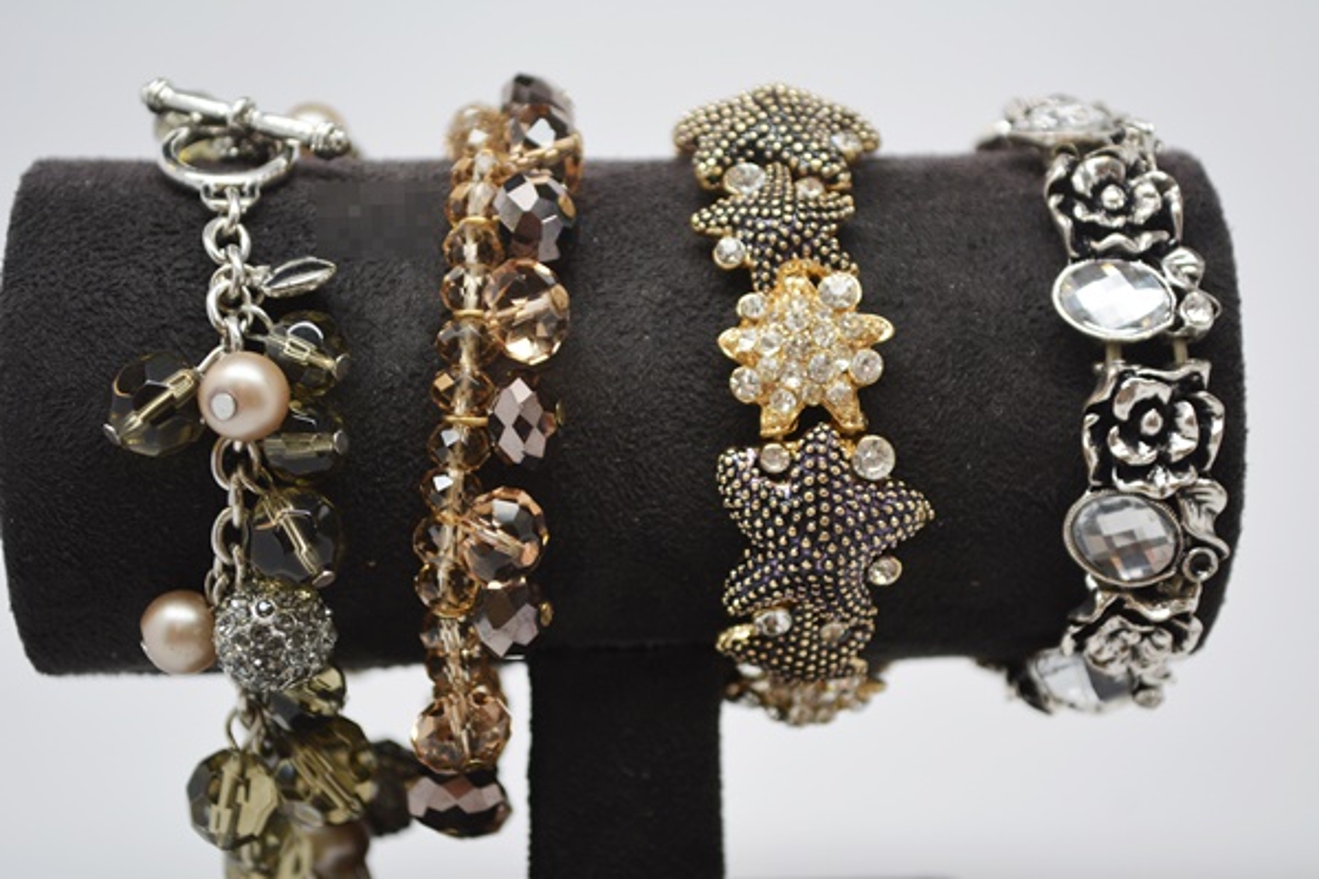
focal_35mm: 72
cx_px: 660
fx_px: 2638
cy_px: 440
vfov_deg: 18.9
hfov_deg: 28.1
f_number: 5.6
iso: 560
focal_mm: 48
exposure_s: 1/60
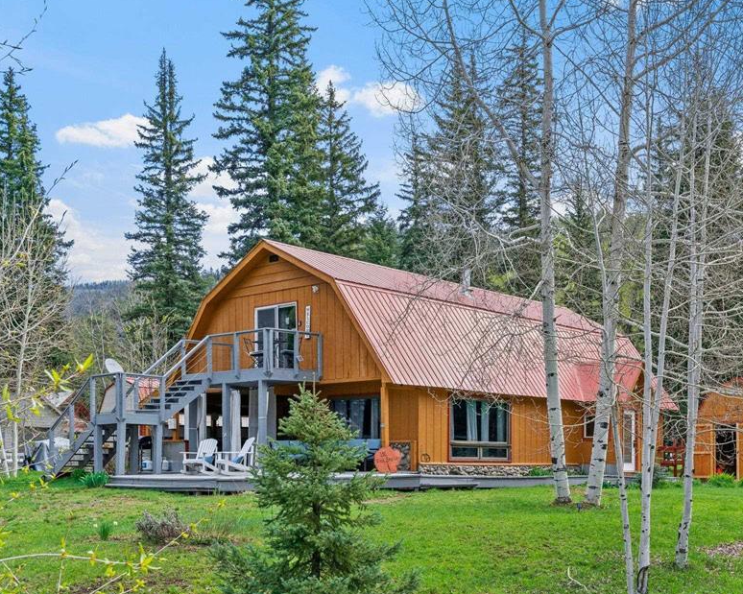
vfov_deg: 36.5
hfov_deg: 44.2
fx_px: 901
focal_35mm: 41
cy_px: 306
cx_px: 489
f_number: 8
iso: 400
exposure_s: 1/500
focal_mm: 33
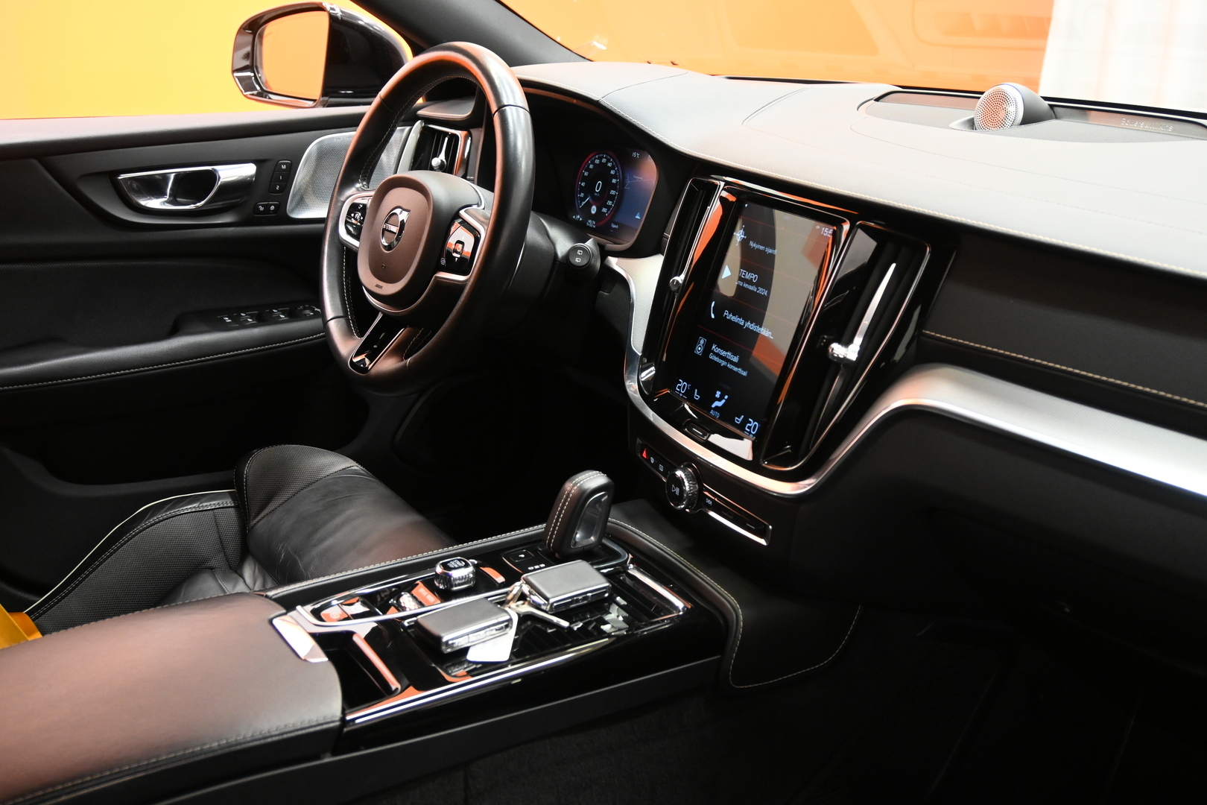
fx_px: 1131
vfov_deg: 39.1
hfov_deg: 56.1
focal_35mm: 34
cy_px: 402
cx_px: 604
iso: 1800
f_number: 4
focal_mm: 22.5
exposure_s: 1/40
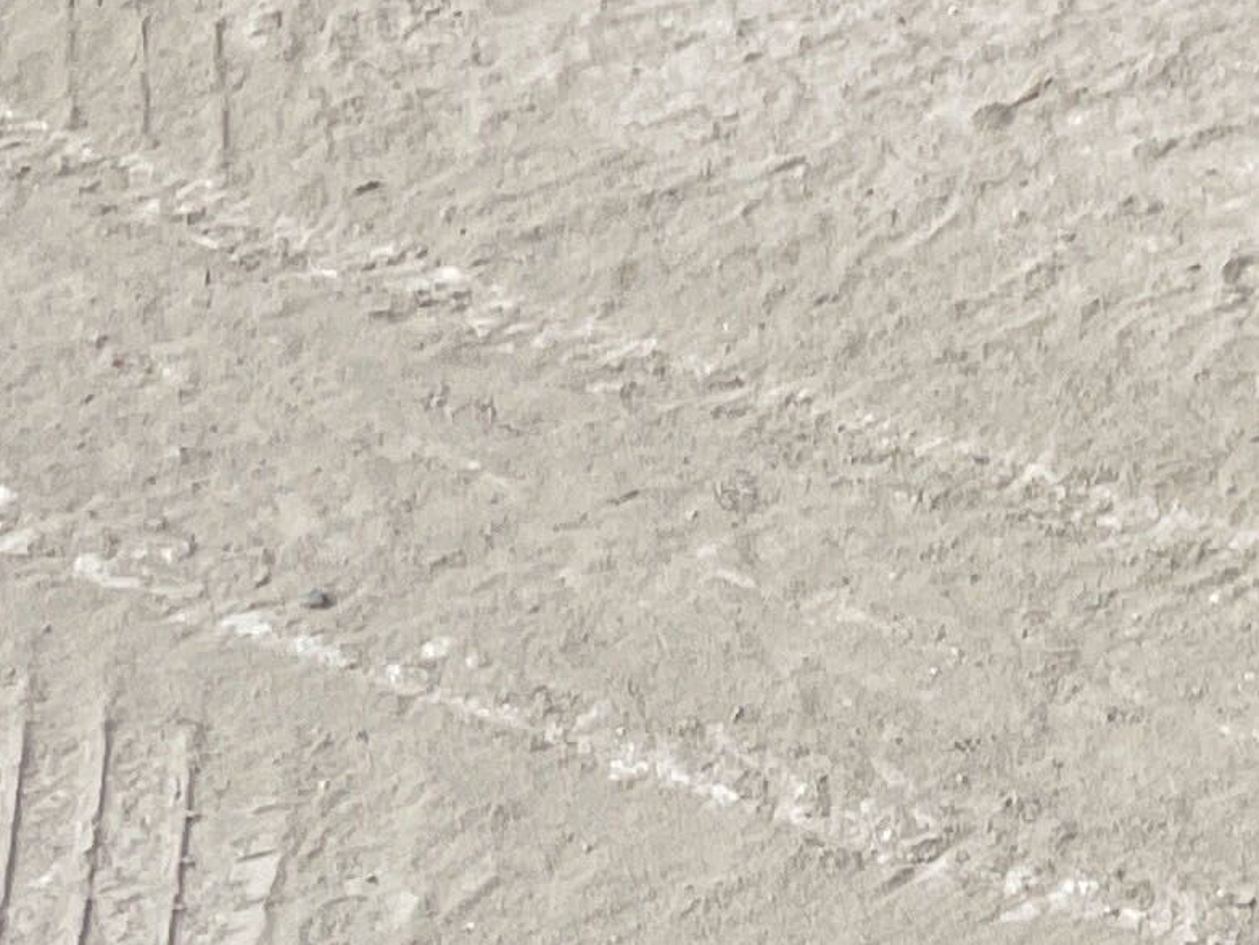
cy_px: 922
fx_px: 4875
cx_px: 2887
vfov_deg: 11.0
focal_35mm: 134
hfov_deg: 12.2
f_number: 1.6
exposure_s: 1/2747
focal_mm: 4.2
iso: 32
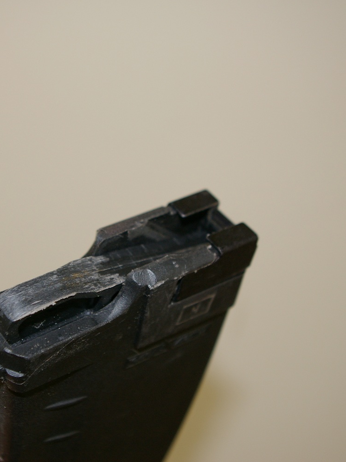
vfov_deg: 31.7
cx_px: 102
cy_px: 231
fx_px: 813
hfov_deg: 23.9
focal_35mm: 61
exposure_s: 1/45
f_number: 4.5
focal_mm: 28
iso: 400
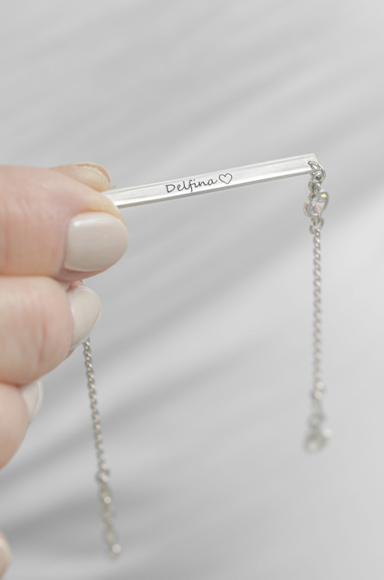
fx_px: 1688
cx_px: 198
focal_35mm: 105
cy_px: 321
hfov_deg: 13.0
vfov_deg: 19.5
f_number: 6.3
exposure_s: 1/100
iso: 125
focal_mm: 50
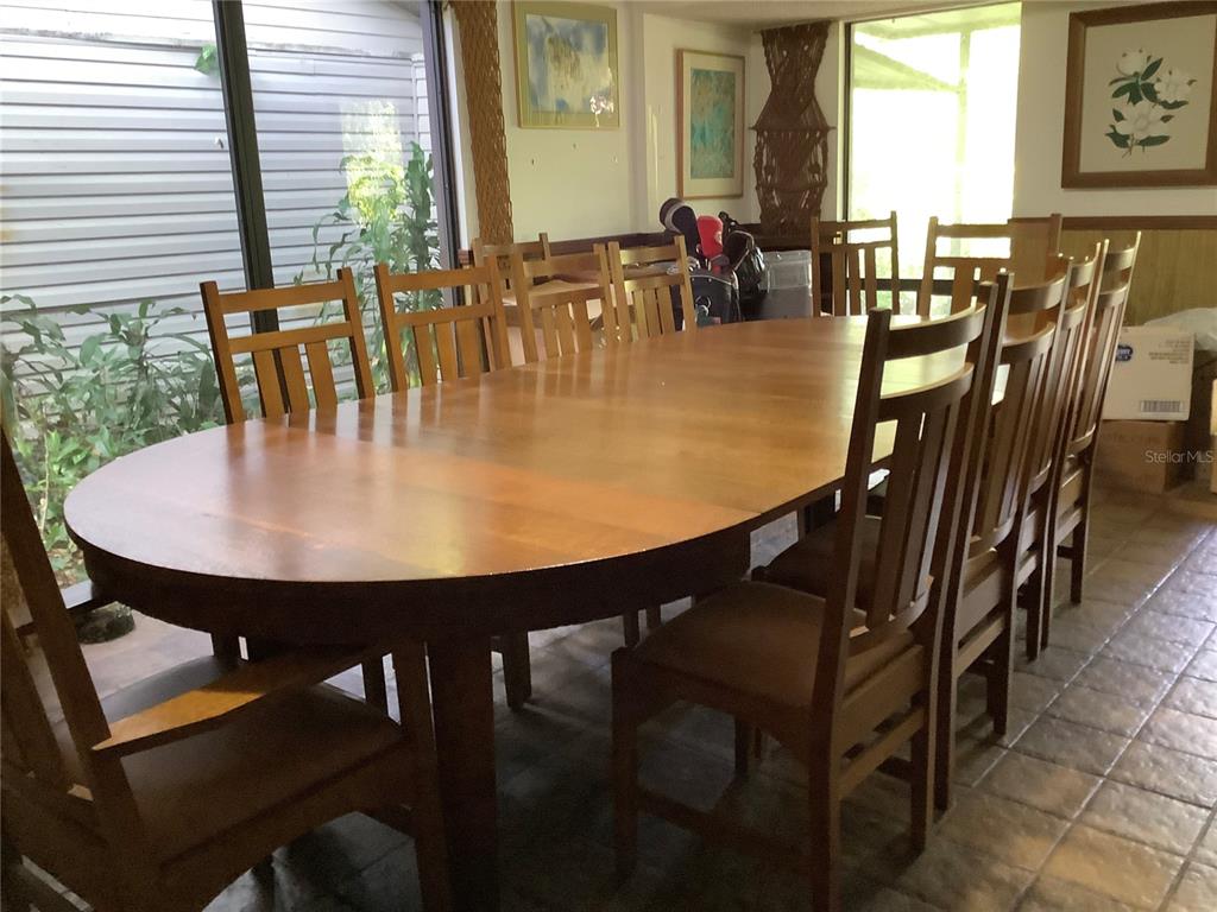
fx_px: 1090
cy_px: 456
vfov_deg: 45.4
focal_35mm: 31
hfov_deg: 58.4
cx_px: 608
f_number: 2.4
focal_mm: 3.3
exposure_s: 1/30
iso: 400
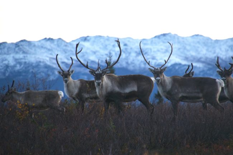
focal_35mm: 405
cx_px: 116
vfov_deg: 3.4
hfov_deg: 5.1
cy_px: 78
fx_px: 2620
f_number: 6.3
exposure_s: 1/250
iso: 100
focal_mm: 270
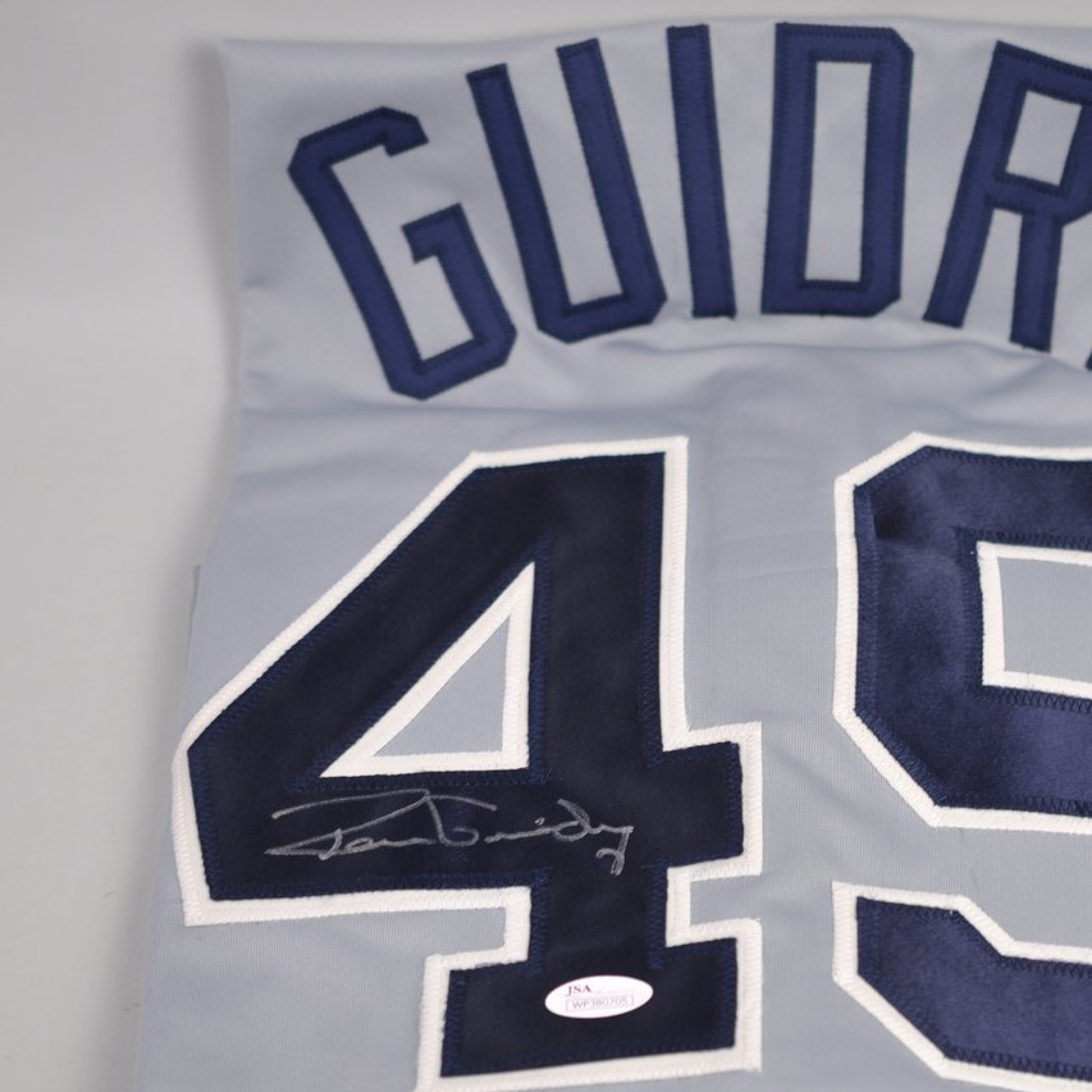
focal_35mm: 102
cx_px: 793
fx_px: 3640
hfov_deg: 17.0
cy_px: 638
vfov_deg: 17.0
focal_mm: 40
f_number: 3.5
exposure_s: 1/50
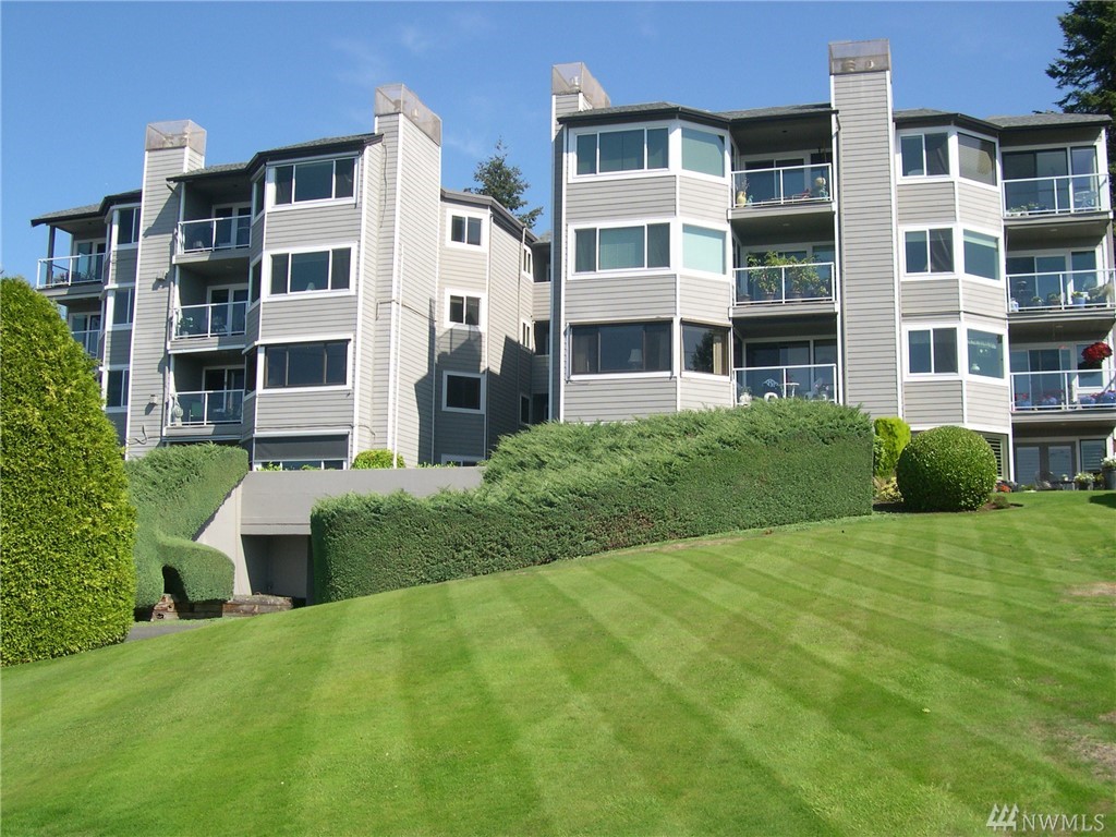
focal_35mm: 38
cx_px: 558
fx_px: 1225
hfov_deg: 49.0
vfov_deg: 37.7
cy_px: 418
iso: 100
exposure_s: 1/149
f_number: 7.6
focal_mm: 8
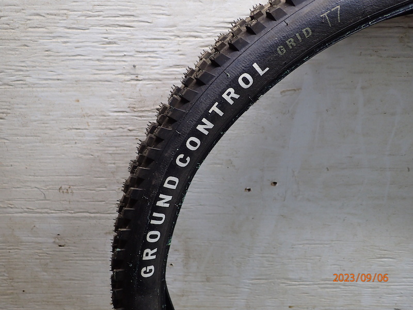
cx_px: 206
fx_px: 382
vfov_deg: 44.2
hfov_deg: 56.8
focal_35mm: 32
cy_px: 155
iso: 200
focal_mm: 5.87
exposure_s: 1/60
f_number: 2.4
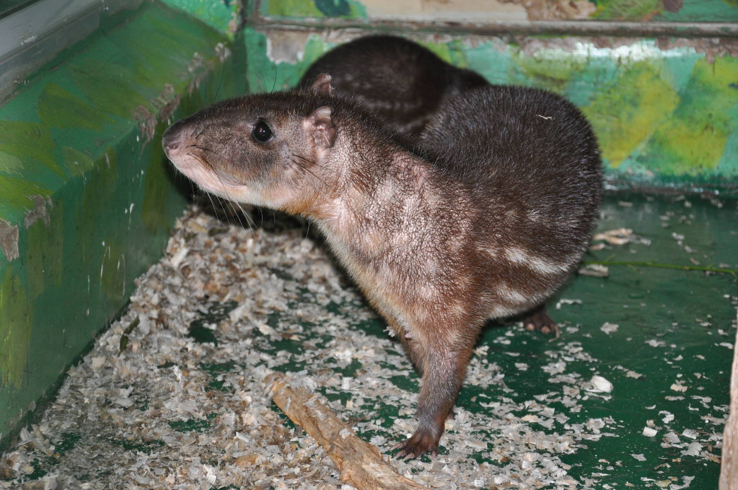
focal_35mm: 99
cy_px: 245
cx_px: 369
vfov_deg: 13.8
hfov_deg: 20.6
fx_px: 2027
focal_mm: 66
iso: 800
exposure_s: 1/60
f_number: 5.3
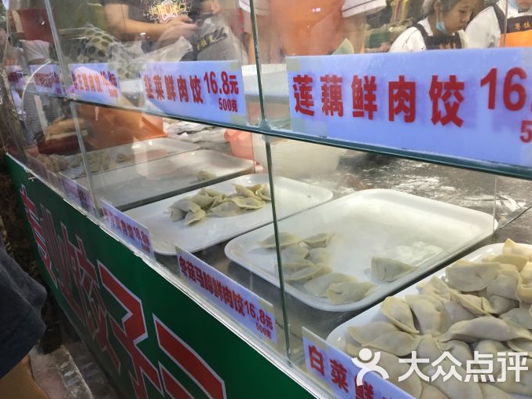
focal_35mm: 30
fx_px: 461
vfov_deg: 46.8
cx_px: 273
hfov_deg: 59.9
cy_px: 201
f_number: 2.2
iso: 160
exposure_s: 1/33
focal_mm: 4.15
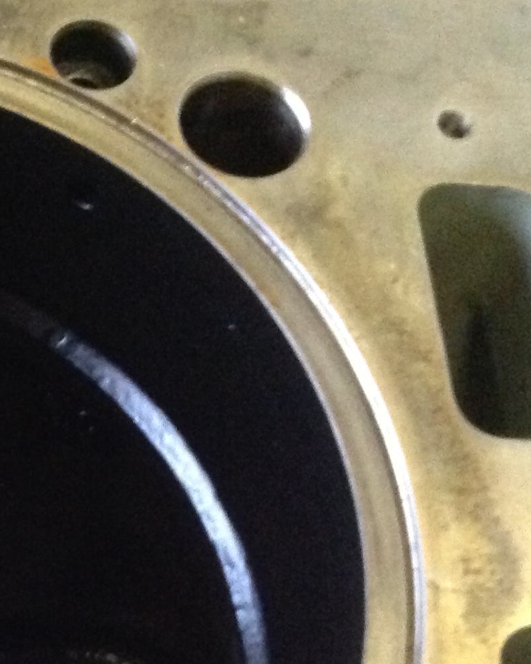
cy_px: 605
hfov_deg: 16.1
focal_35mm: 89
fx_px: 1748
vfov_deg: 21.0
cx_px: -222
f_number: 2.4
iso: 800
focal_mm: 4.28
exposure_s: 1/15
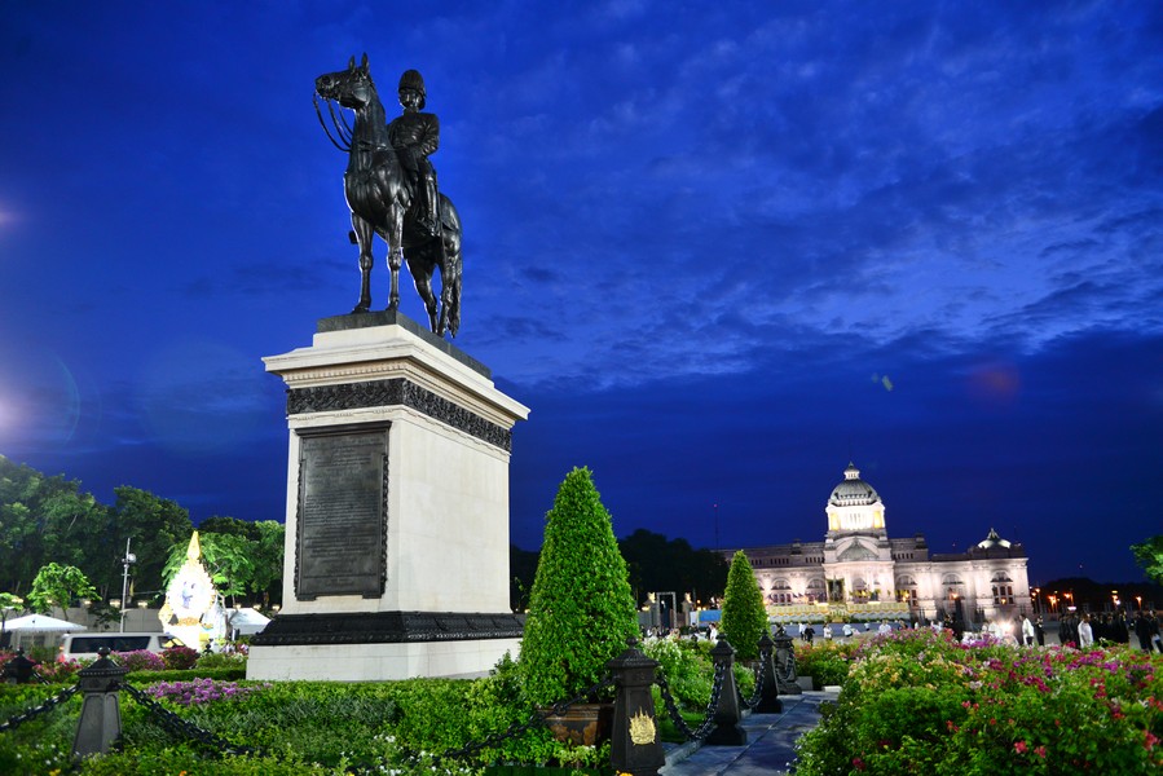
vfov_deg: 41.1
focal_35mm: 32
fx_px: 1034
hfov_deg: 58.7
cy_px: 388
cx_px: 582
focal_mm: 32
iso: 800
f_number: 2.8
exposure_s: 1/30
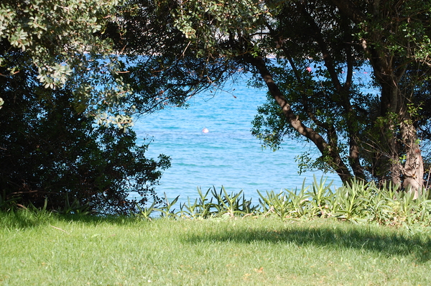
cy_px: 143
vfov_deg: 13.0
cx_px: 216
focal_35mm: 105
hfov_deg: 19.5
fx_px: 1255
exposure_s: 1/250
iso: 360
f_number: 10
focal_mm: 70
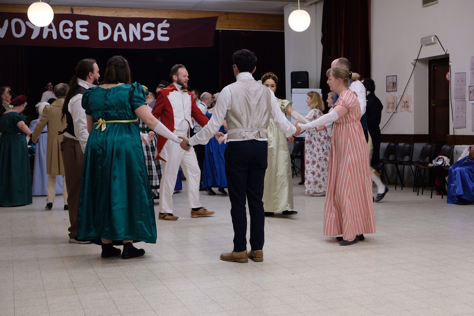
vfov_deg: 26.5
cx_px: 237
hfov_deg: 38.9
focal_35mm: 51
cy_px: 158
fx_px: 671
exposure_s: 1/60
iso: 500
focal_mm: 34.3
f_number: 3.6
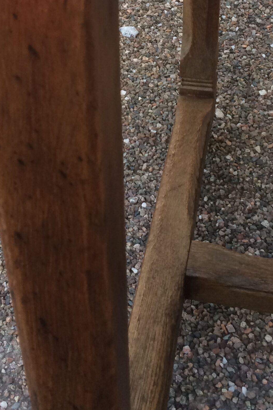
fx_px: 717
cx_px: 118
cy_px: 38
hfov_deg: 21.6
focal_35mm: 63
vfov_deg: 30.4
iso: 32
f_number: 2.2
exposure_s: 1/33
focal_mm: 4.15
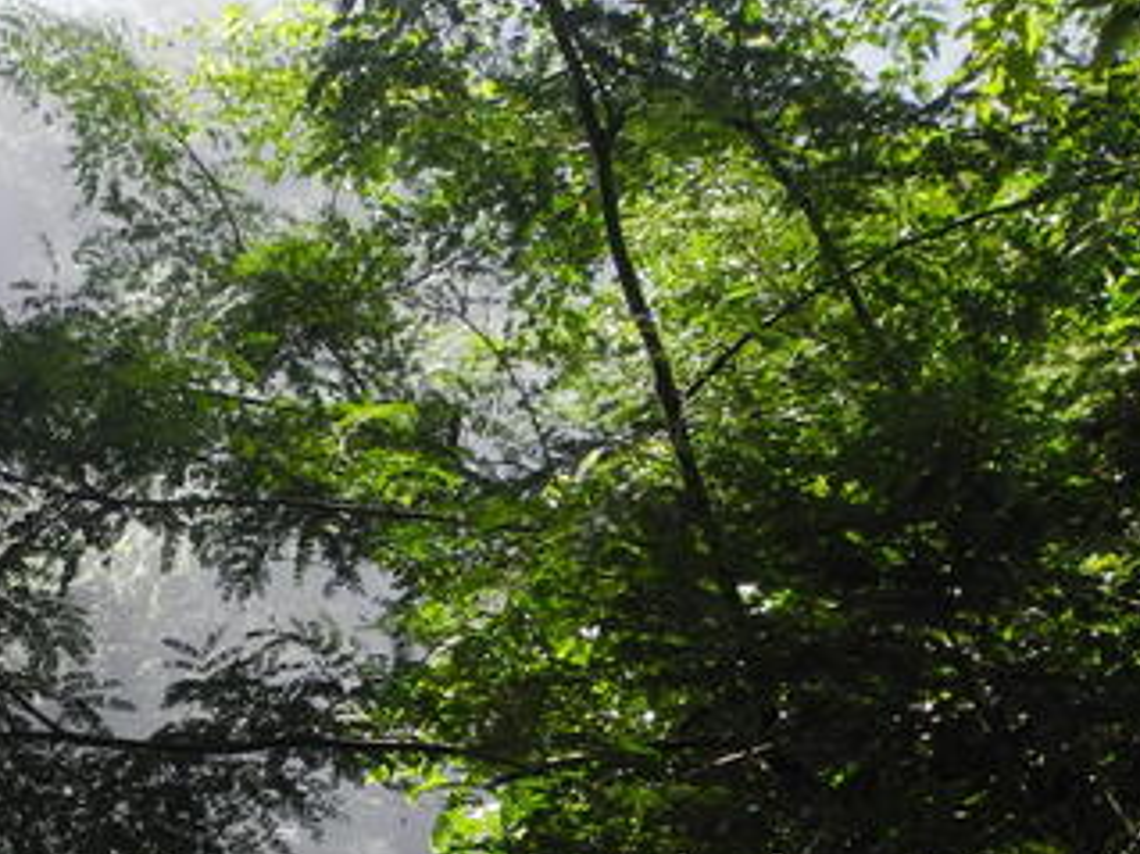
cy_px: 961
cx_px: -268
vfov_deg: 15.9
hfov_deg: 20.2
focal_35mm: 90
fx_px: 2963
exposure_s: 1/640
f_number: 2.8
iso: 200
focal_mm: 6
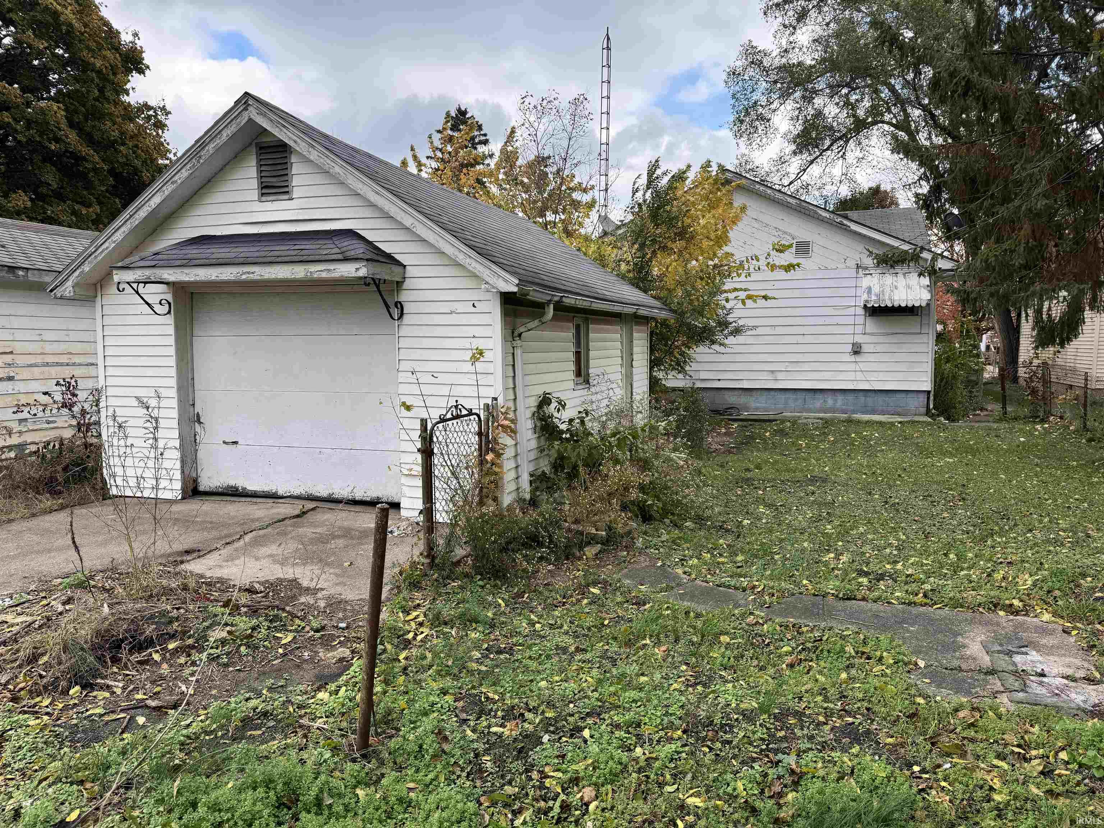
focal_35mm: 24
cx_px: 552
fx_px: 765
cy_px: 414
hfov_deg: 71.6
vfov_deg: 56.8
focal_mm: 6.76
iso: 80
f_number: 1.78
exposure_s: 1/925
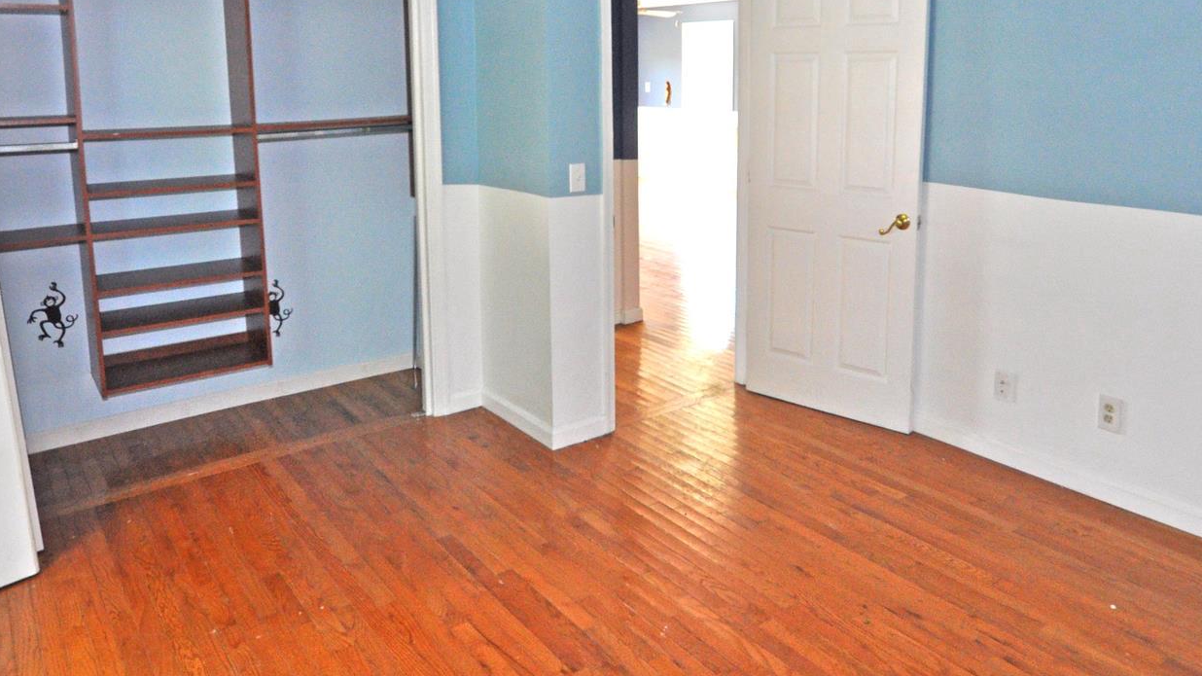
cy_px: 155
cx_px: 619
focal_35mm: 26
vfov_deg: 42.7
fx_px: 829
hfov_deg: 71.9
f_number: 4
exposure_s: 1/60
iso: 720
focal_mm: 10
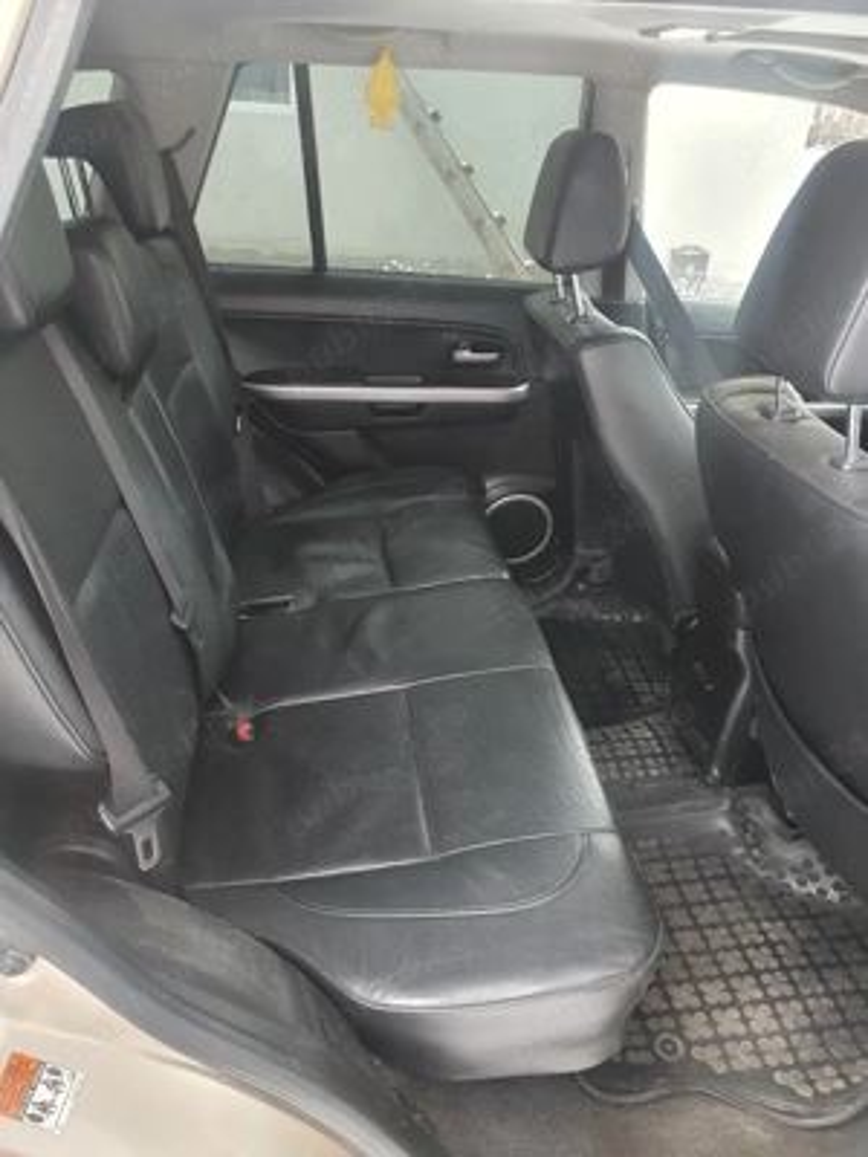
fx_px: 869
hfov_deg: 53.1
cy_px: 578
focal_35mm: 26
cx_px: 434
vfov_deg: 67.3
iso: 250
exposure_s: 1/100
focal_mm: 4.32
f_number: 2.4
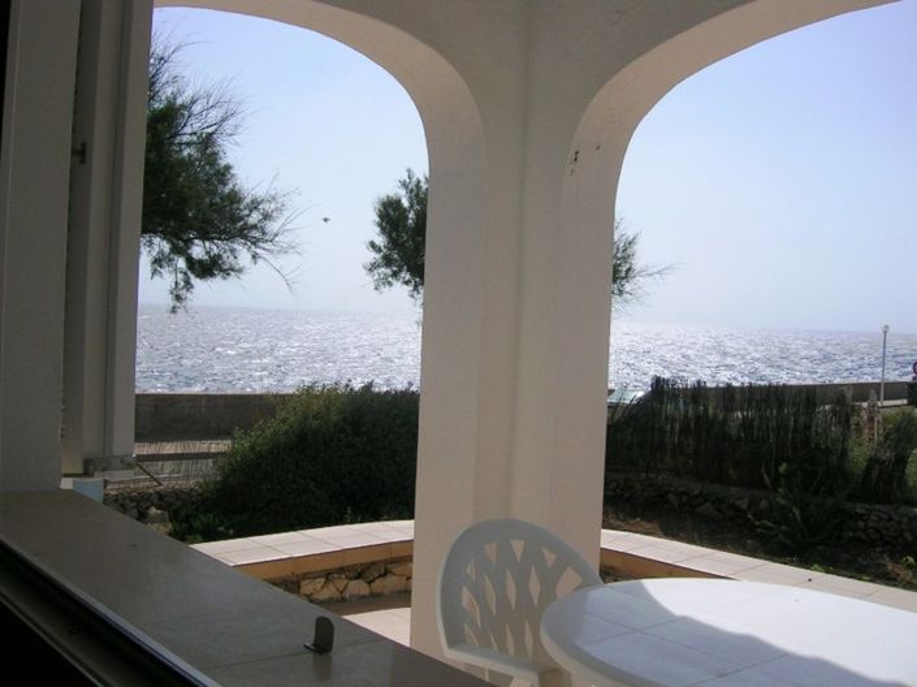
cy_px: 344
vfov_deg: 40.7
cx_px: 458
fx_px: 927
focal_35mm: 35
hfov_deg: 52.6
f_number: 4.8
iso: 50
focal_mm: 5.4
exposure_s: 1/896
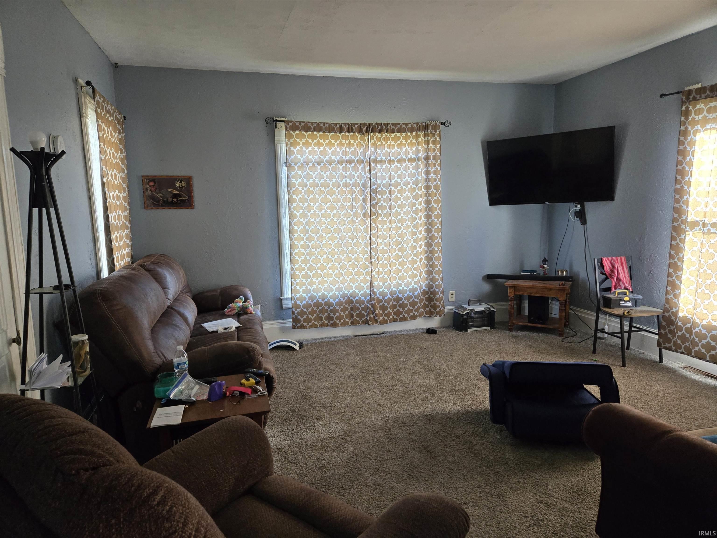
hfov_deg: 73.9
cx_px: 358
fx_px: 476
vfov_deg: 58.9
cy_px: 269
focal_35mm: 23
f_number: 1.8
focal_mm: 5.4
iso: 640
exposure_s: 1/120
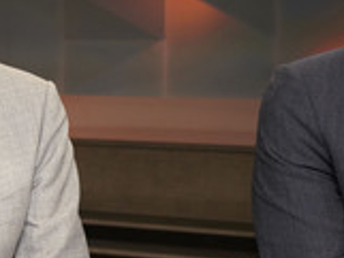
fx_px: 776
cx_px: -104
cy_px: 143
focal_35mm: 78
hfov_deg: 22.4
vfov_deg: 18.9
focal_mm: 29
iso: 2000
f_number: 5.6
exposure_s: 1/125
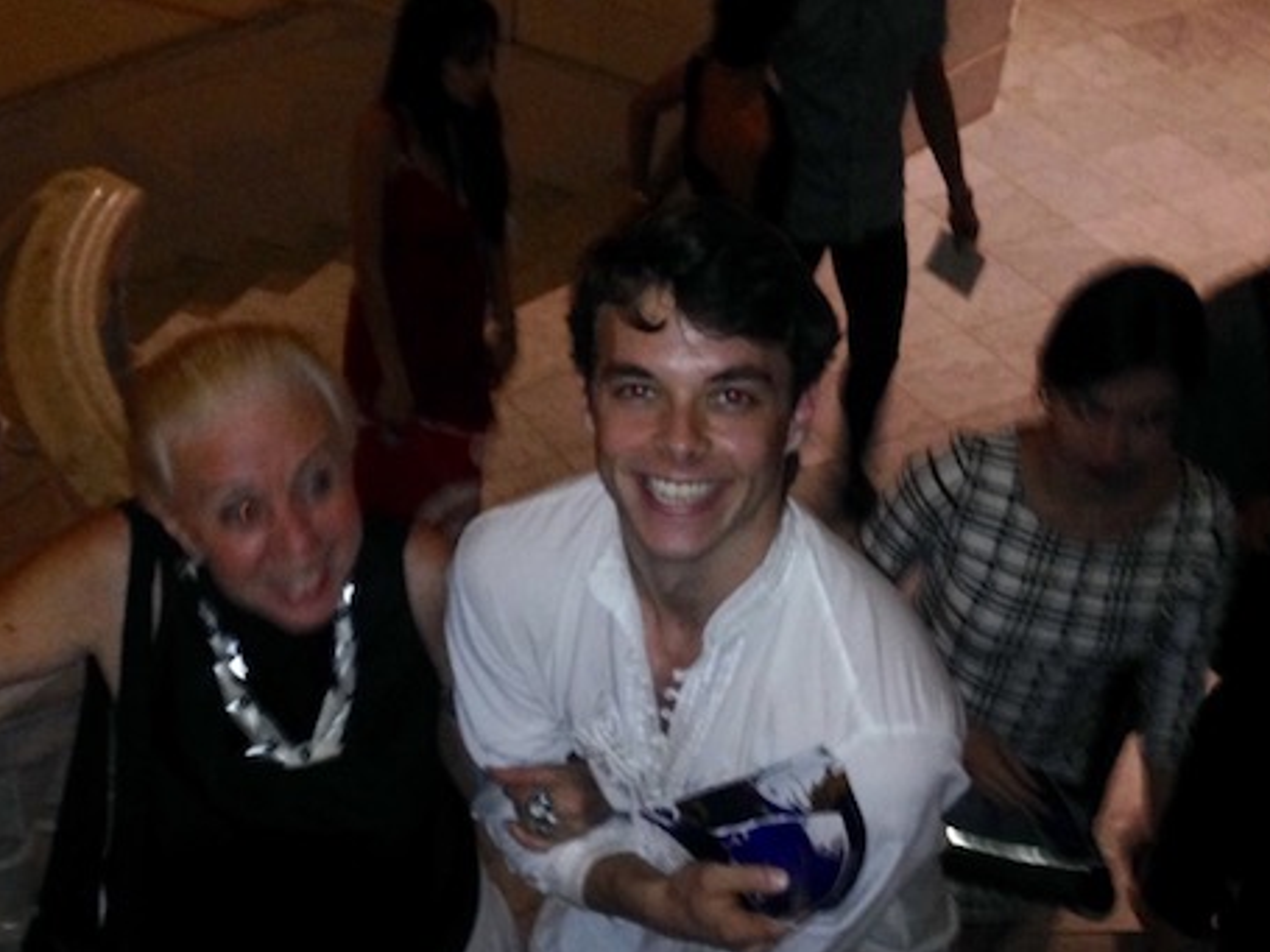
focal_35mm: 58
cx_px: 463
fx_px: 2127
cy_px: 611
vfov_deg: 25.1
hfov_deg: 33.1
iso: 160
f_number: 2.4
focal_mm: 4.12
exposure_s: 1/16
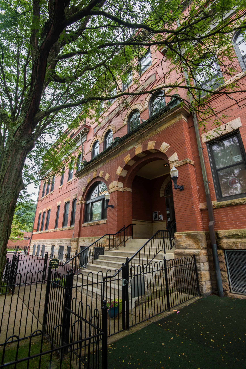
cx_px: 123
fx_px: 164
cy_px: 184
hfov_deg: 73.8
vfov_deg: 96.7
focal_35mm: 16
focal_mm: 16
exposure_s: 1/15
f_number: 9
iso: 110
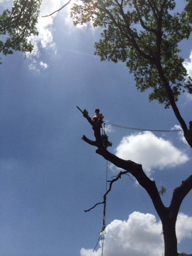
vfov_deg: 60.0
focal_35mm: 30
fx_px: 222
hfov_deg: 46.8
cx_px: 96
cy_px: 128
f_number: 2.2
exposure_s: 1/5882
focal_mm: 4.12
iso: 40
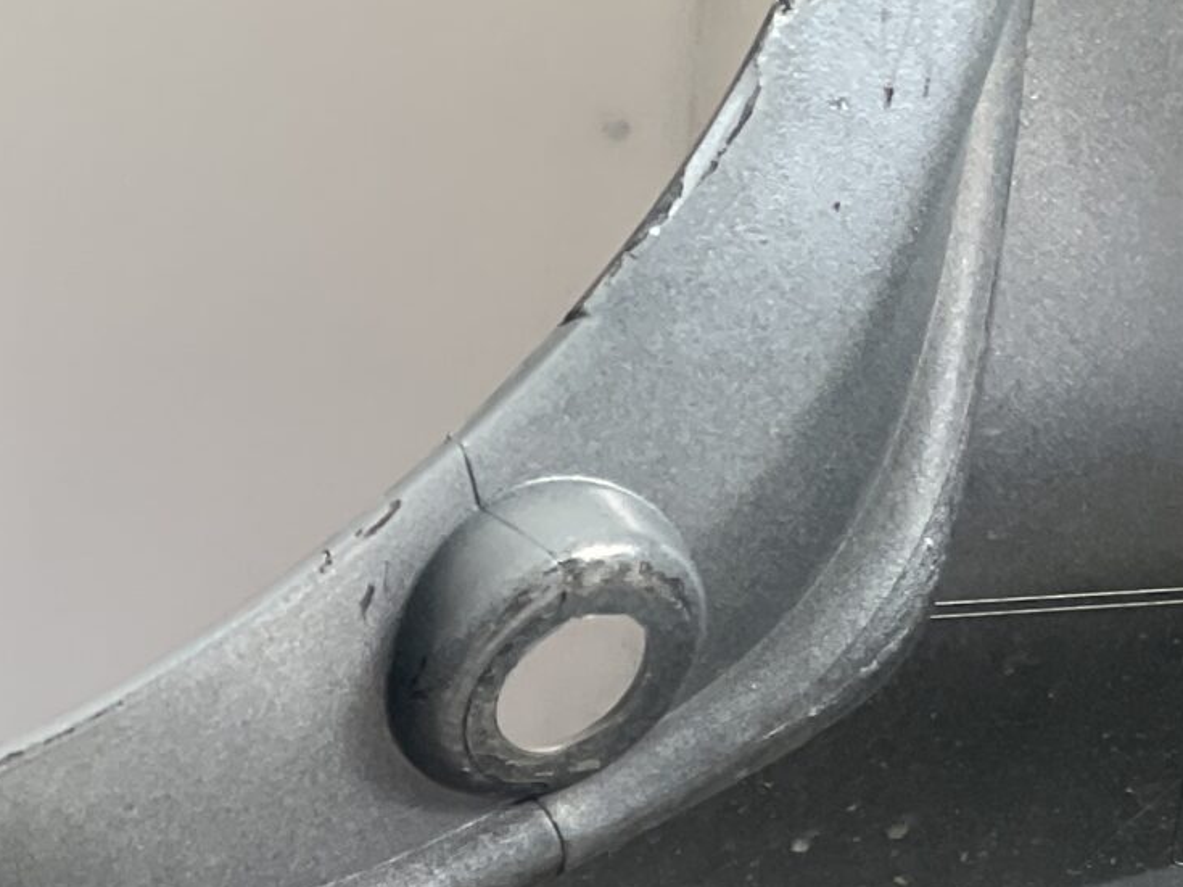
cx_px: -344
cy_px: 1513
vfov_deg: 13.4
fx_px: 3451
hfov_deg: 18.2
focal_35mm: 101
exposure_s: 1/394
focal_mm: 3
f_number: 1.8
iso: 16
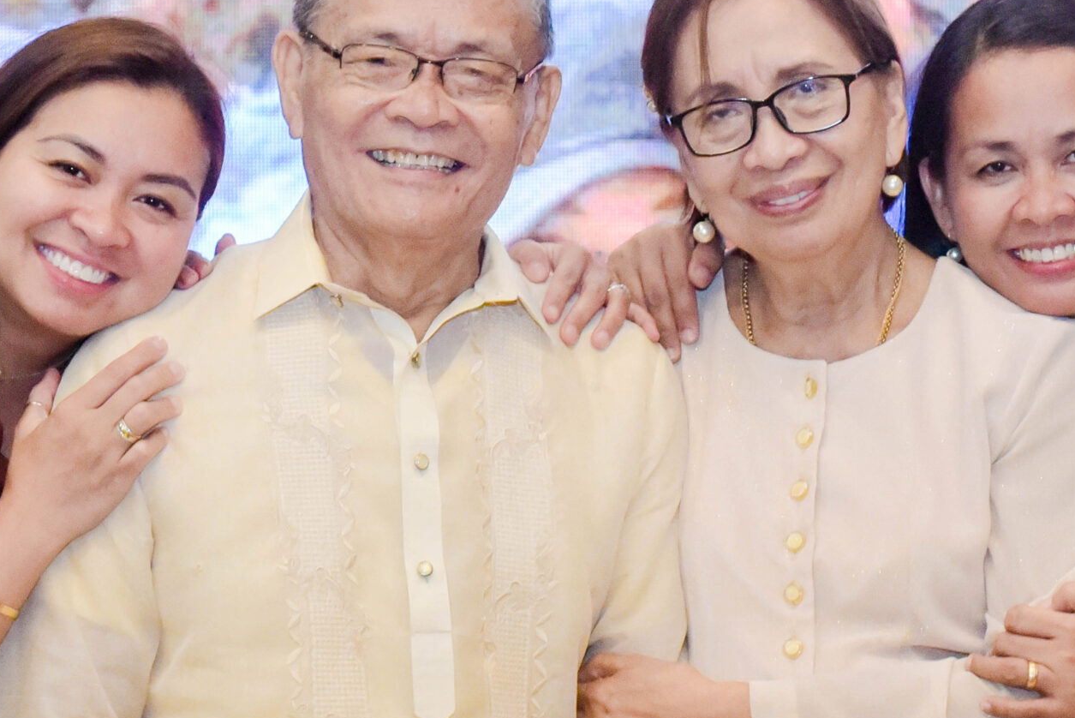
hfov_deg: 20.0
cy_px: 311
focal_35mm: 102
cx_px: 564
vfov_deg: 13.4
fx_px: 3047
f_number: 4
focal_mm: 50
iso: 4000
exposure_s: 1/125
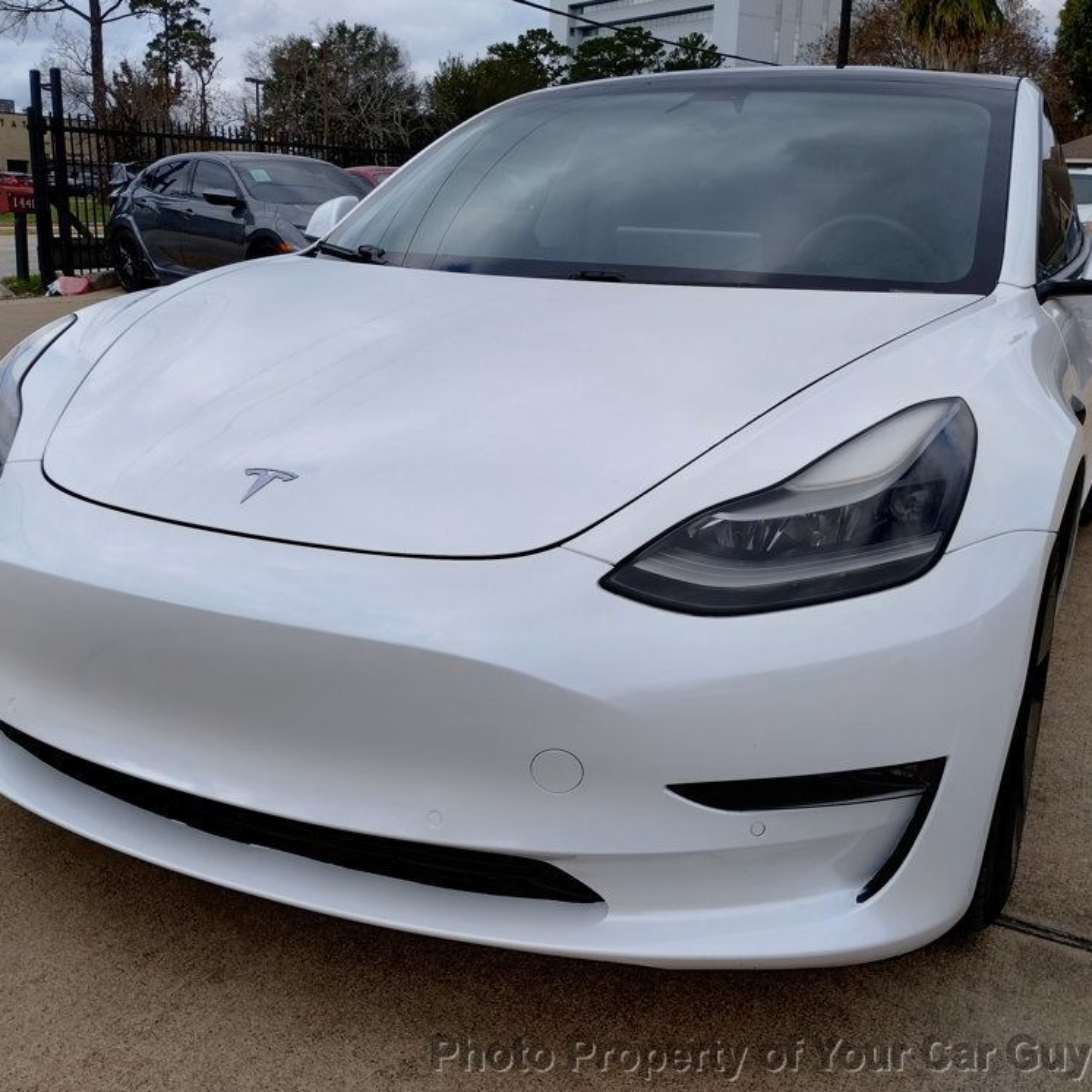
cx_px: 520
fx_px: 1213
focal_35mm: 34
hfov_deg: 48.4
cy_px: 539
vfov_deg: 48.4
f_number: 1.8
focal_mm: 4.27
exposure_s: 1/764
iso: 100
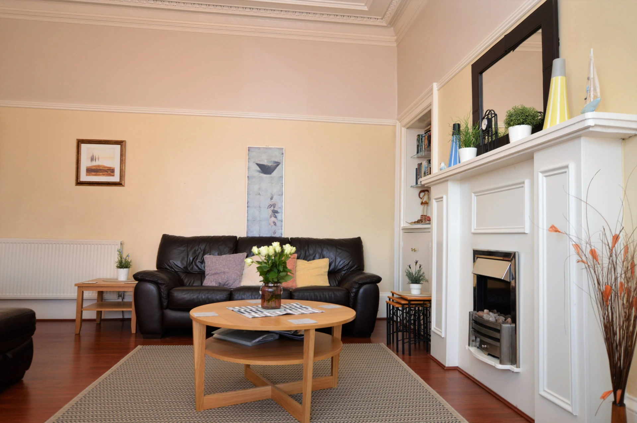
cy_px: 212
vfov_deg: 50.3
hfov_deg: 70.5
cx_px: 318
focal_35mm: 26
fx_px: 451
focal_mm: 17
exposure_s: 1/100
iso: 400
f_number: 5
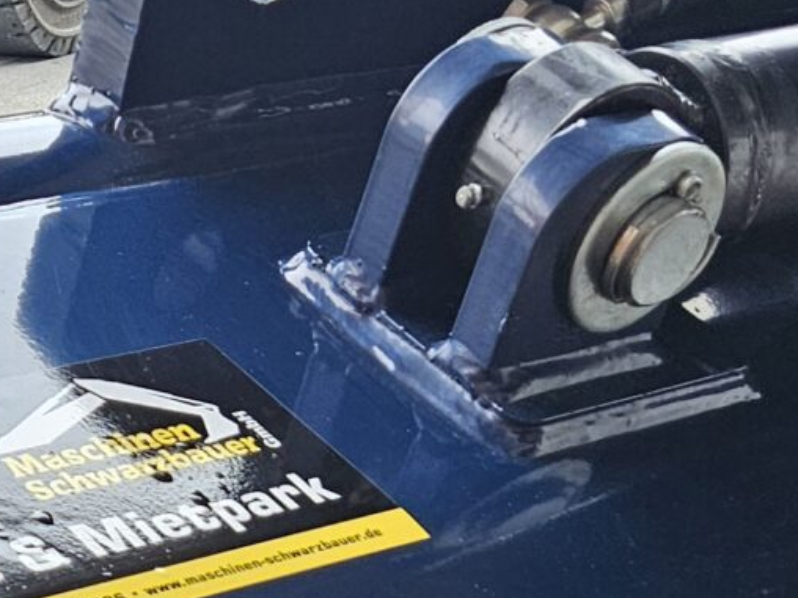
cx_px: 5
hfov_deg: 16.6
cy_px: 1198
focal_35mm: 116
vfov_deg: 11.5
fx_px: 2674
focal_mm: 5.4
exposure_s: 1/180
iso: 64
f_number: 1.8
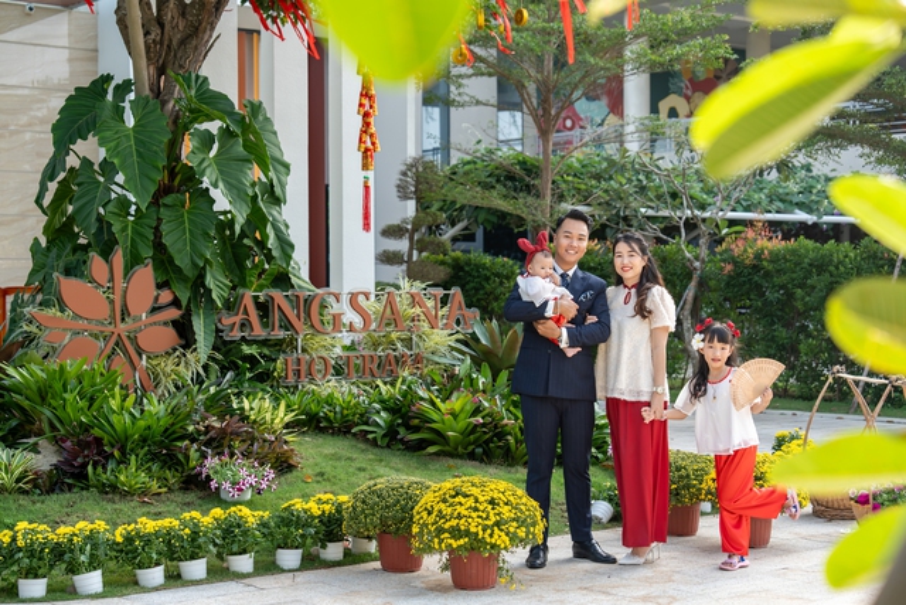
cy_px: 302
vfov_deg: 22.3
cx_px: 453
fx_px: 1535
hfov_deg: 32.9
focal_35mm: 61
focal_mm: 61
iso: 400
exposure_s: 1/640
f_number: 3.5
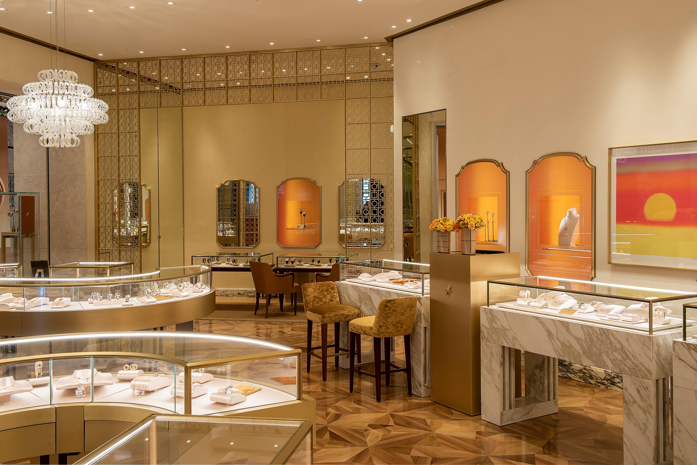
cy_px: 232
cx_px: 348
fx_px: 697
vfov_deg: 36.9
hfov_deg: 53.1
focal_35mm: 36
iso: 31
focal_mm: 36
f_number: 14
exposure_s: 1
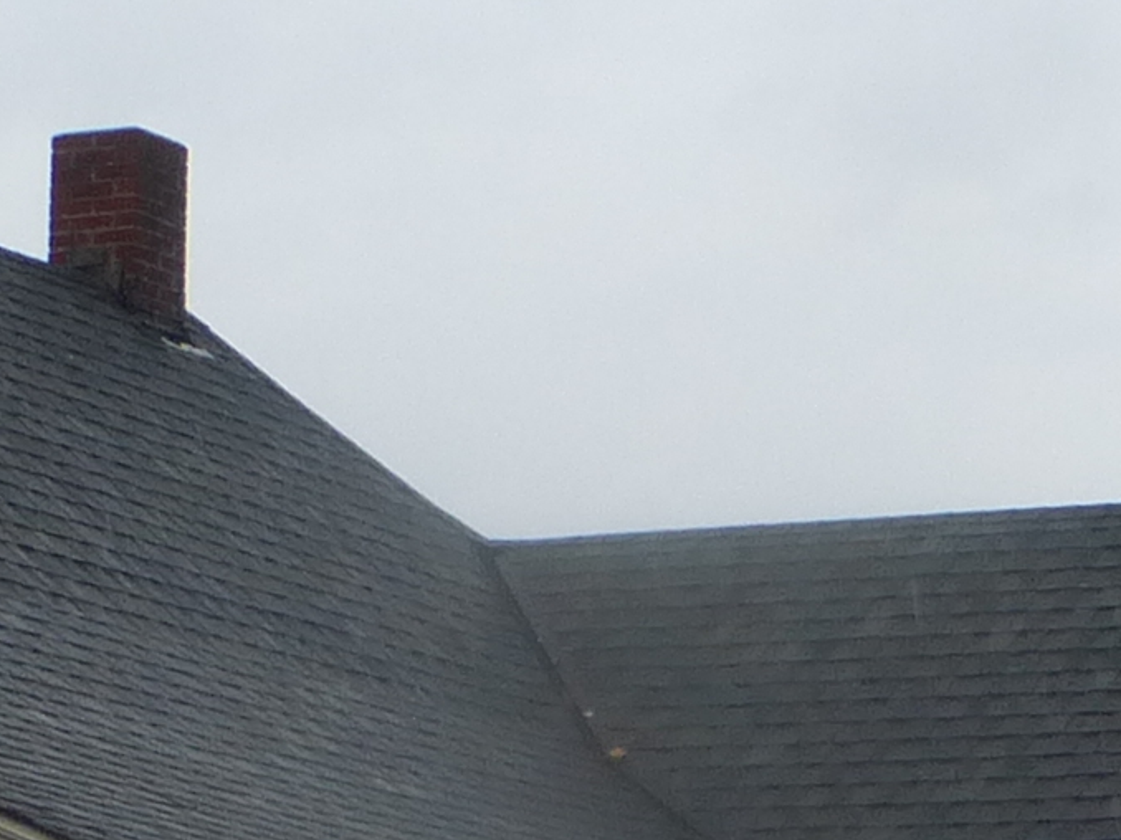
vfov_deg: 7.3
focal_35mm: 204
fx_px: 6604
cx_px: 603
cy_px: 617
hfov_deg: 9.7
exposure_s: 1/320
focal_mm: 5.4
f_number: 3.6
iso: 100
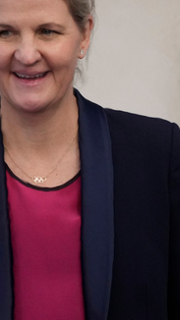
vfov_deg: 1.6
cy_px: 131
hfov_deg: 0.9
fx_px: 11184
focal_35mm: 1316
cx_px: 94
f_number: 5.6
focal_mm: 400
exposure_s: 1/5000
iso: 2000
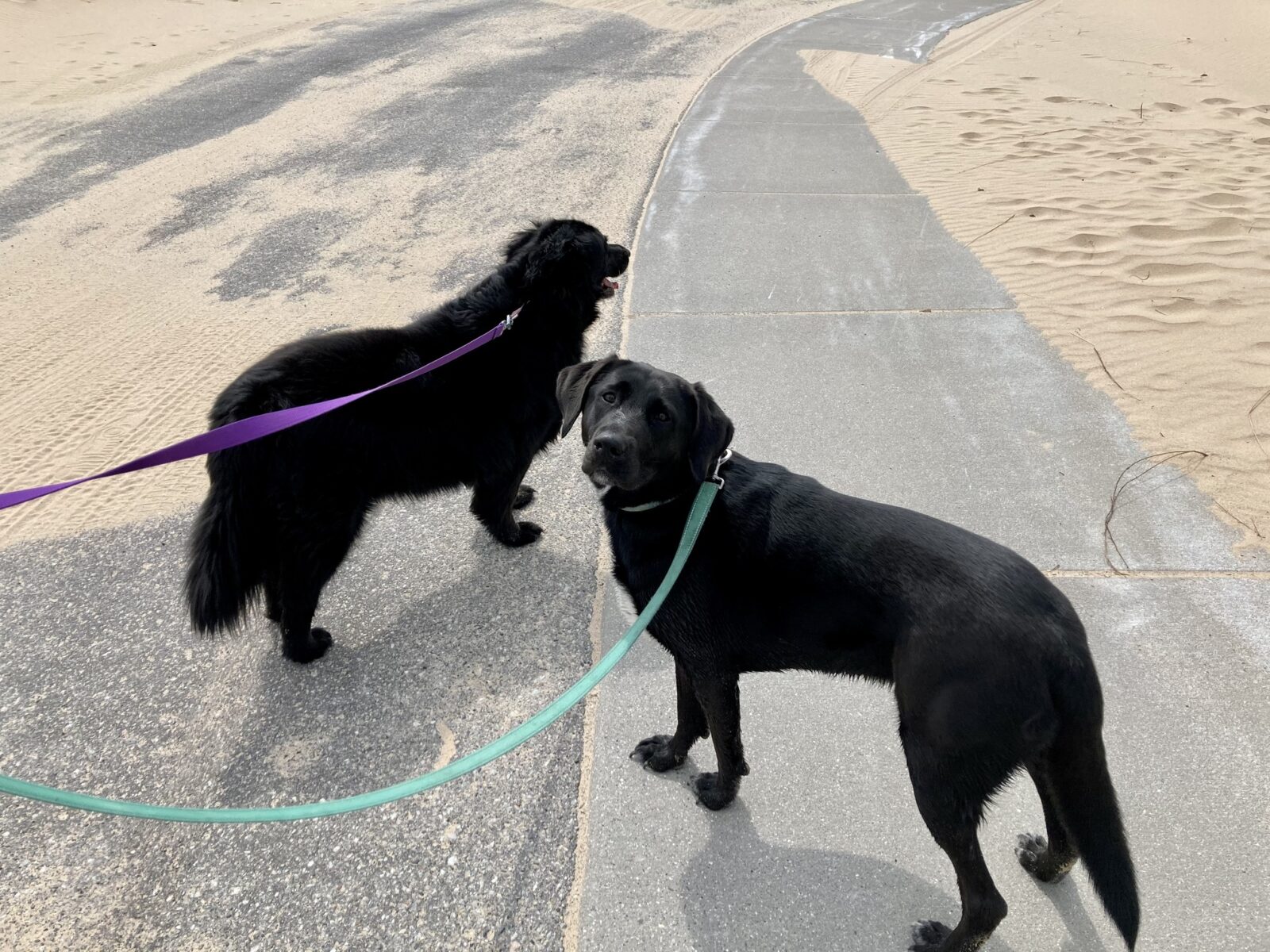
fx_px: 1027
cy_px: 476
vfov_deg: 49.7
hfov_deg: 63.4
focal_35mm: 28
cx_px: 635
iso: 20
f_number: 1.8
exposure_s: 1/2088
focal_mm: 3.99
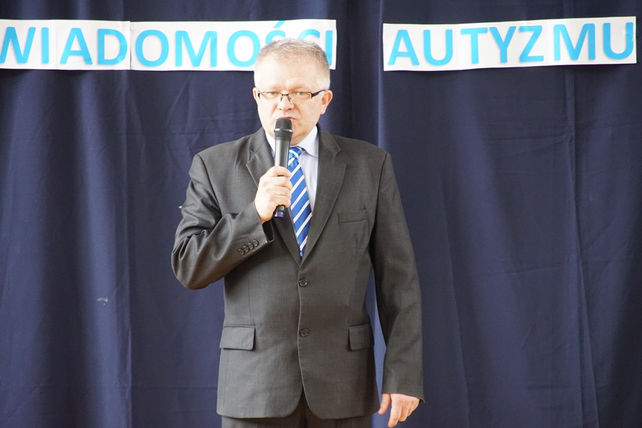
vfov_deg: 4.6
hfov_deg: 6.9
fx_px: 5350
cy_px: 214
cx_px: 321
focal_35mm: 300
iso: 3200
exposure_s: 1/40
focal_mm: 200
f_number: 6.3
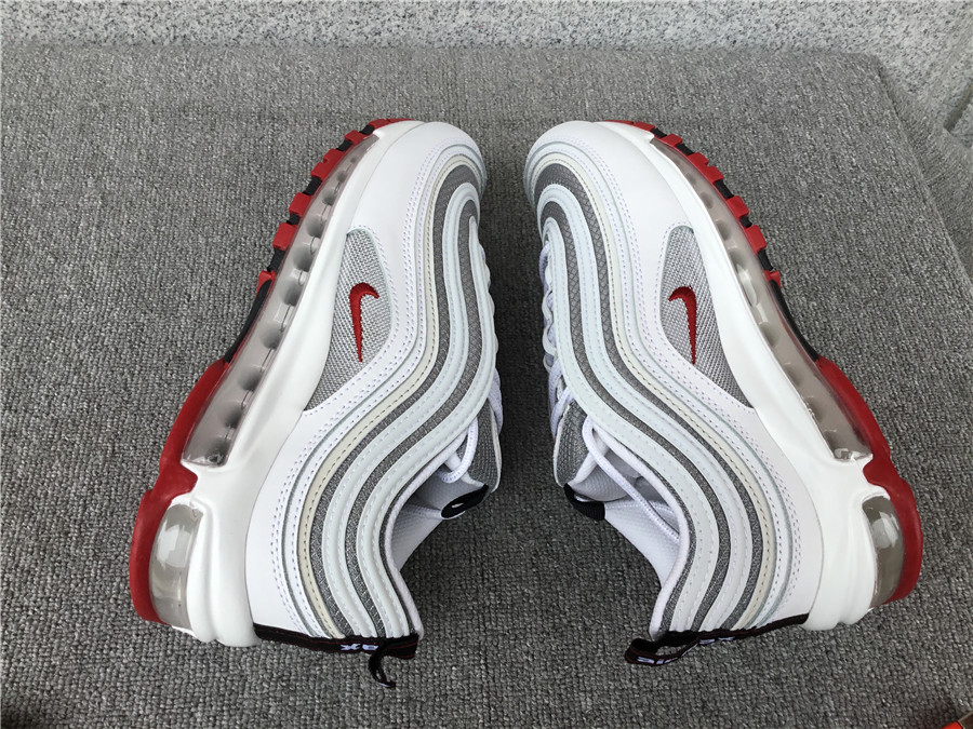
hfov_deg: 58.4
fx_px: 871
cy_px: 364
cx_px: 486
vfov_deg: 45.4
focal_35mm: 31
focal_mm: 3.3
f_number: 2.4
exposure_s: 1/275
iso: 25
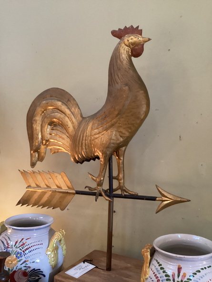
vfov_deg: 58.4
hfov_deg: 45.4
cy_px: 141
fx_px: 253
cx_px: 106
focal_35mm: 31
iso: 320
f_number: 2.4
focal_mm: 3.3
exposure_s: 1/33
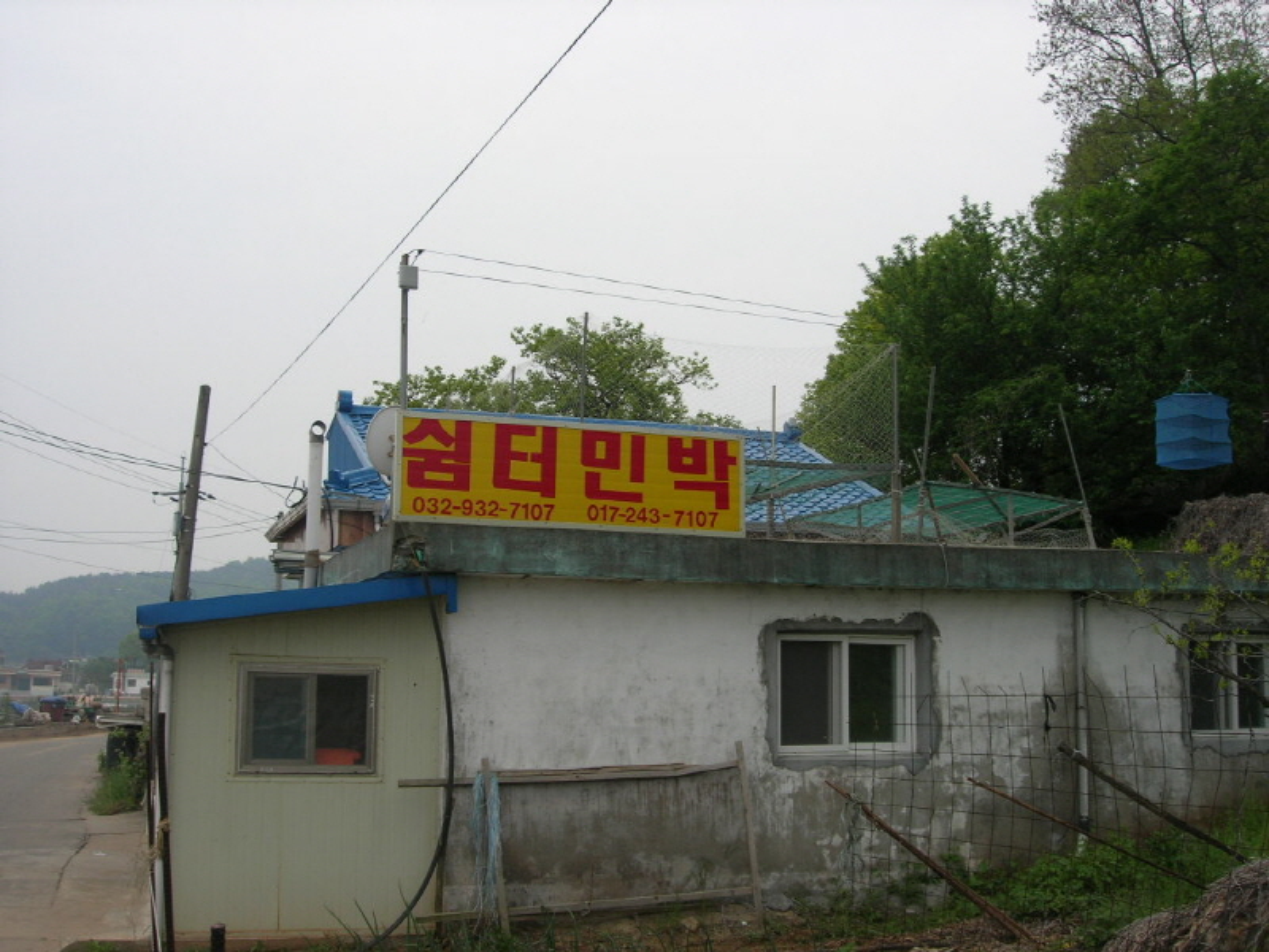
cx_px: 634
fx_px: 1393
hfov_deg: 49.0
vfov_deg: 37.7
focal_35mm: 38
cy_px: 476
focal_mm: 7.8
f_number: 4.8
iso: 64
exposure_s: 1/124
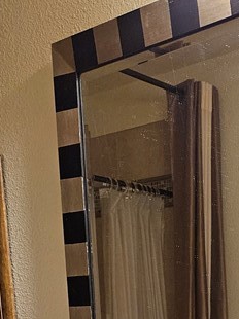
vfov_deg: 21.6
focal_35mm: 76
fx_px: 701
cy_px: 476
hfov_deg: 18.4
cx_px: 279
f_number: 1.8
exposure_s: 1/120
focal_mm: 5.4
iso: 400
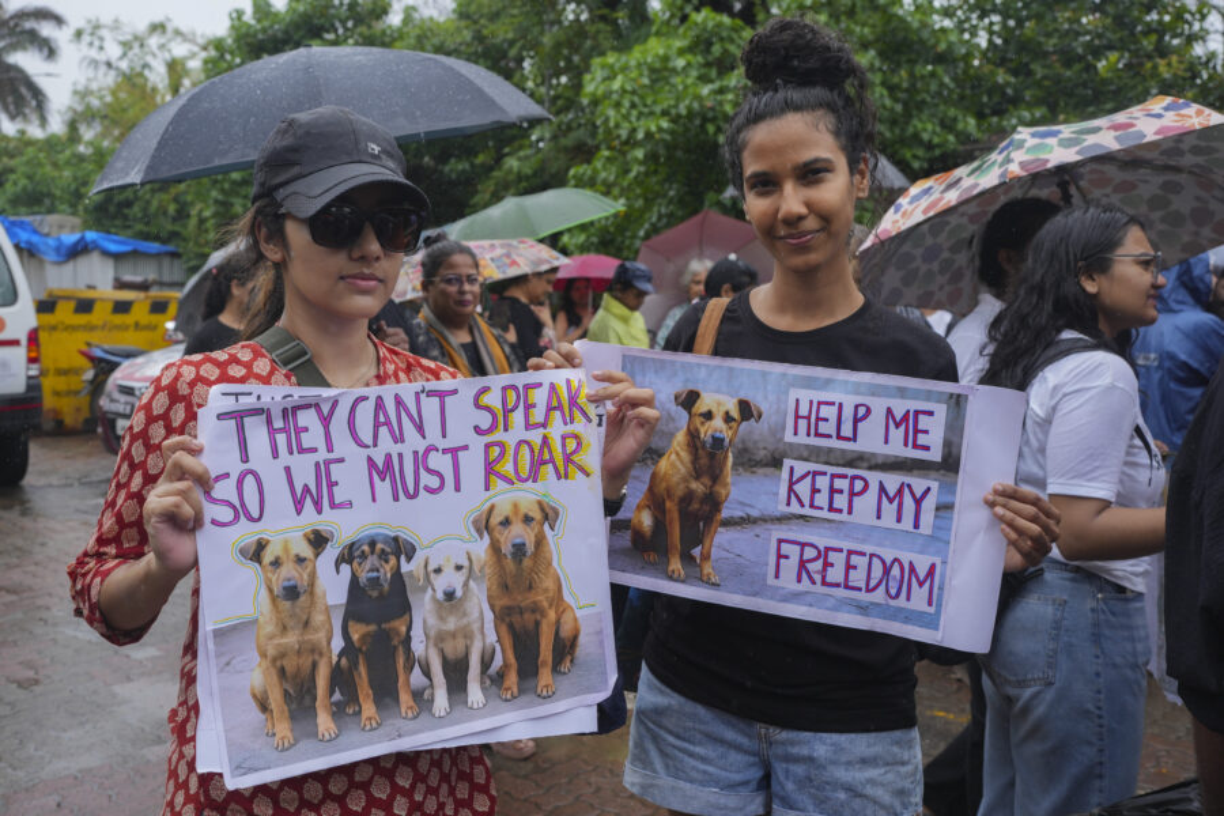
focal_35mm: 35
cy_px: 408
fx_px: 1190
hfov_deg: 54.4
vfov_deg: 37.9
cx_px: 612
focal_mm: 35
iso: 400
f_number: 5.6
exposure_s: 1/1000
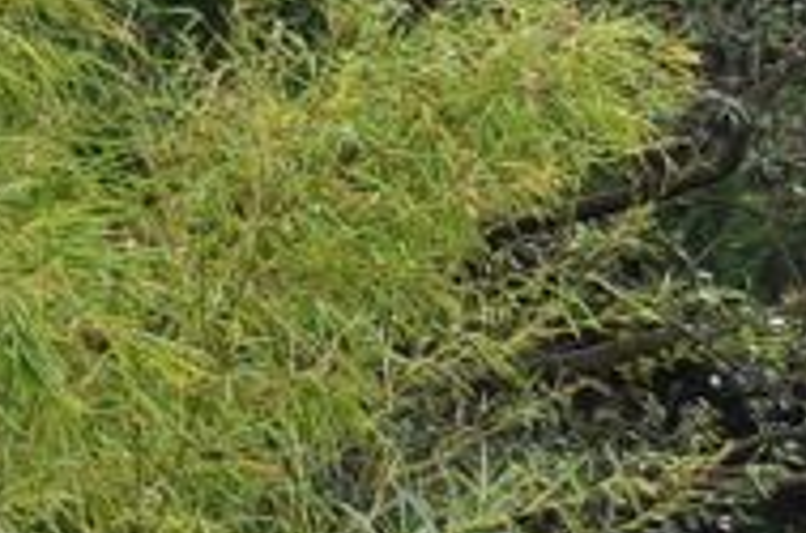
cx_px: 1126
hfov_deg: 4.9
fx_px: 9447
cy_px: 345
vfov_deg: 3.2
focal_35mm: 423
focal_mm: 52
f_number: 9
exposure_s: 1/125
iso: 200
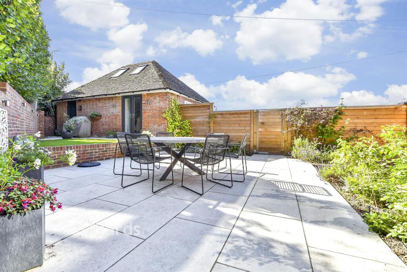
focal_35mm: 25
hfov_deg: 71.5
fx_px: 283
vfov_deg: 51.3
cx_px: 204
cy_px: 136
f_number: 8
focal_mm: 17
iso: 160
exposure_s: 1/160
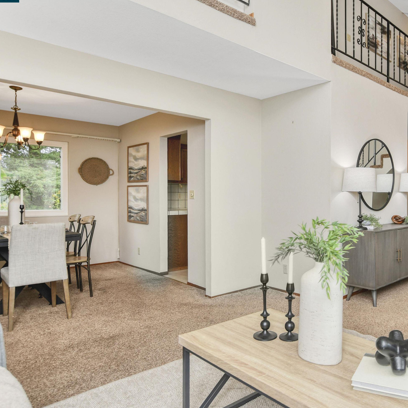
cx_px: 298
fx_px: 267
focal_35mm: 20
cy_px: 205
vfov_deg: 74.8
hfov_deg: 70.6
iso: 250
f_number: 4.5
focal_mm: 10
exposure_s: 1/60
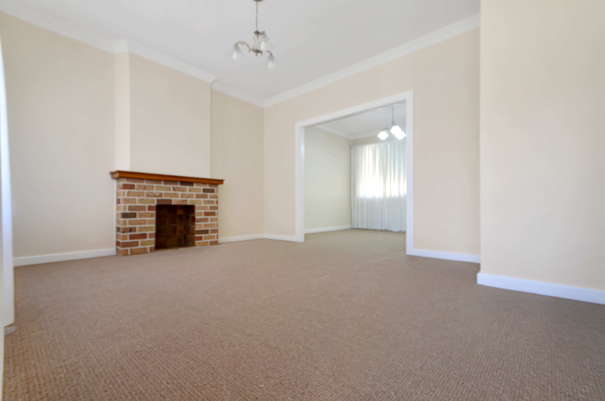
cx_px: 302
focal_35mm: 15
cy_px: 200
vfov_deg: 77.1
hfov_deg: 100.5
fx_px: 252
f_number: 4
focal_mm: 10
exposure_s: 1/60
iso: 500
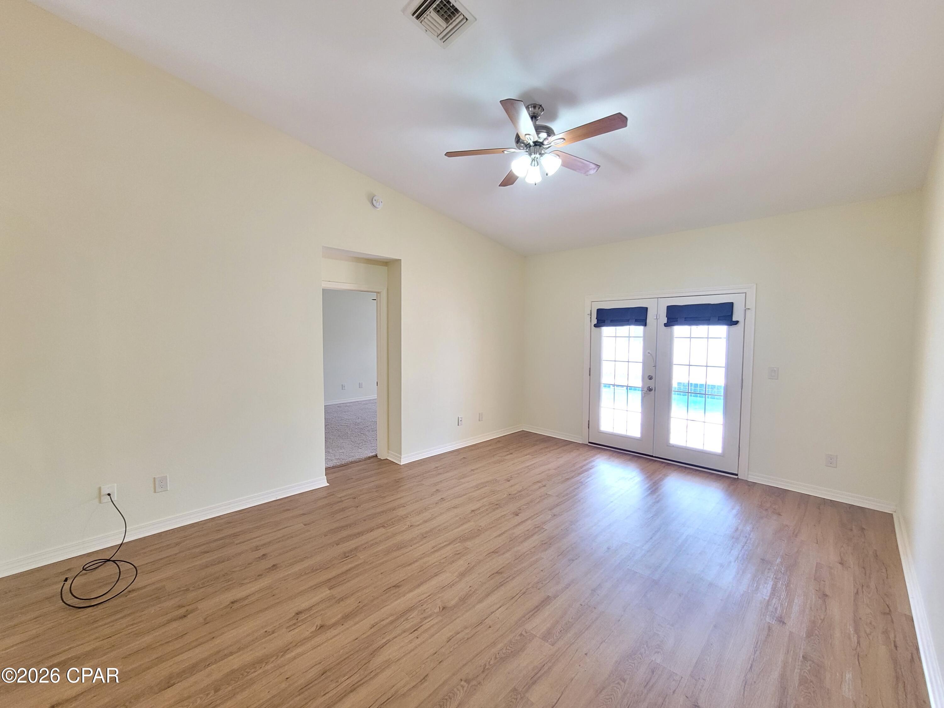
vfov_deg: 89.9
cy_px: 354
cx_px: 472
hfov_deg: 106.2
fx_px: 355
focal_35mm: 13
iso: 400
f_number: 2.2
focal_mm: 2.2
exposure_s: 1/60
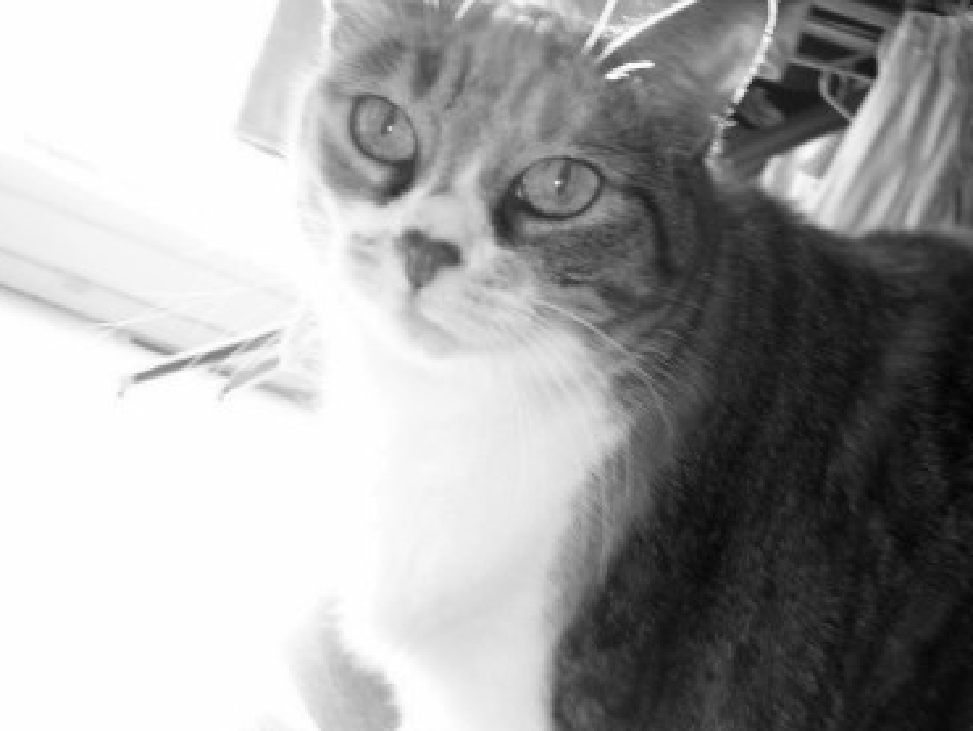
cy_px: 387
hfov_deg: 46.8
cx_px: 508
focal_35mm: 40
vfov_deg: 36.0
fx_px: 1125
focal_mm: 5.6
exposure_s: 1/90
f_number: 2.8
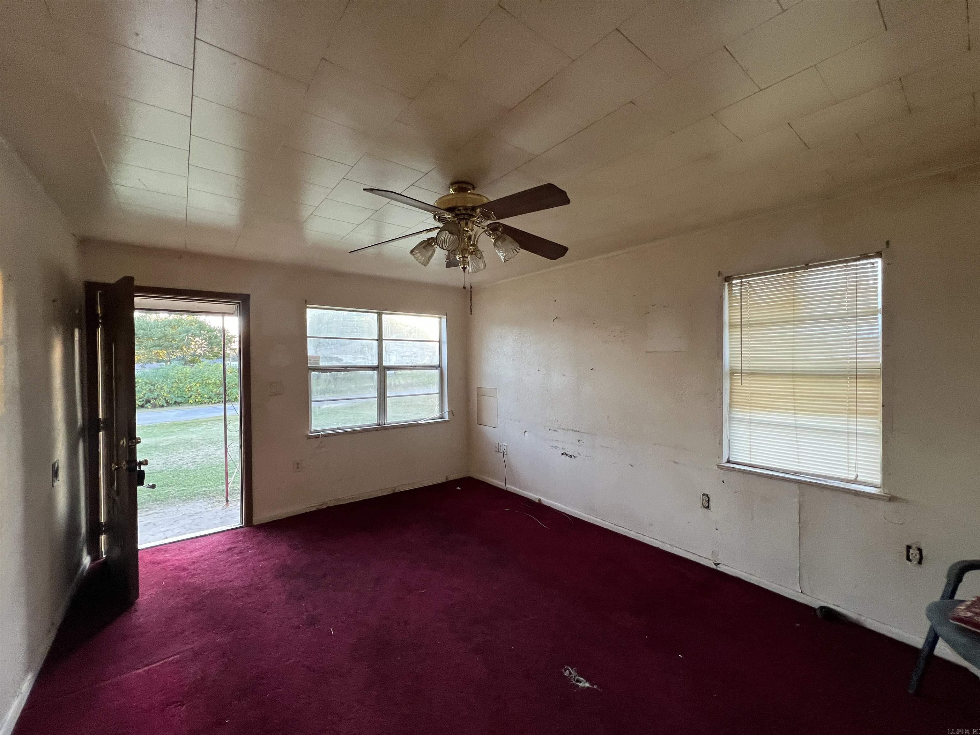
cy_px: 368
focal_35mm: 13
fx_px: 368
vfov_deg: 89.9
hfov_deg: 106.2
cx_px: 490
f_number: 1.8
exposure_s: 1/68
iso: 250
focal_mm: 1.57
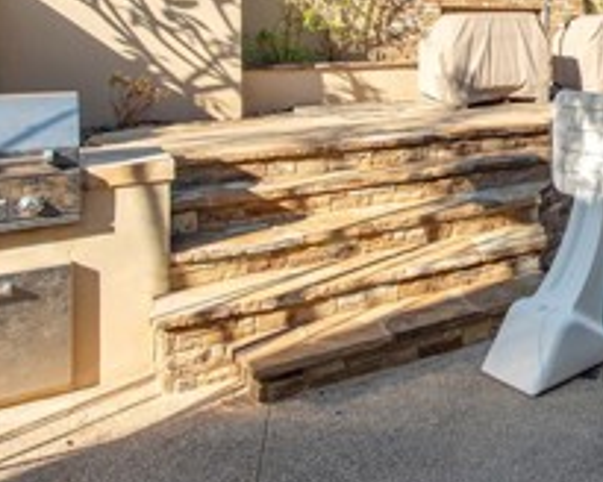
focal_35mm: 41
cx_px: 727
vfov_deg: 34.5
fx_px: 732
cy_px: 48
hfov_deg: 35.2
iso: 200
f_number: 9
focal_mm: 14
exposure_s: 1/320
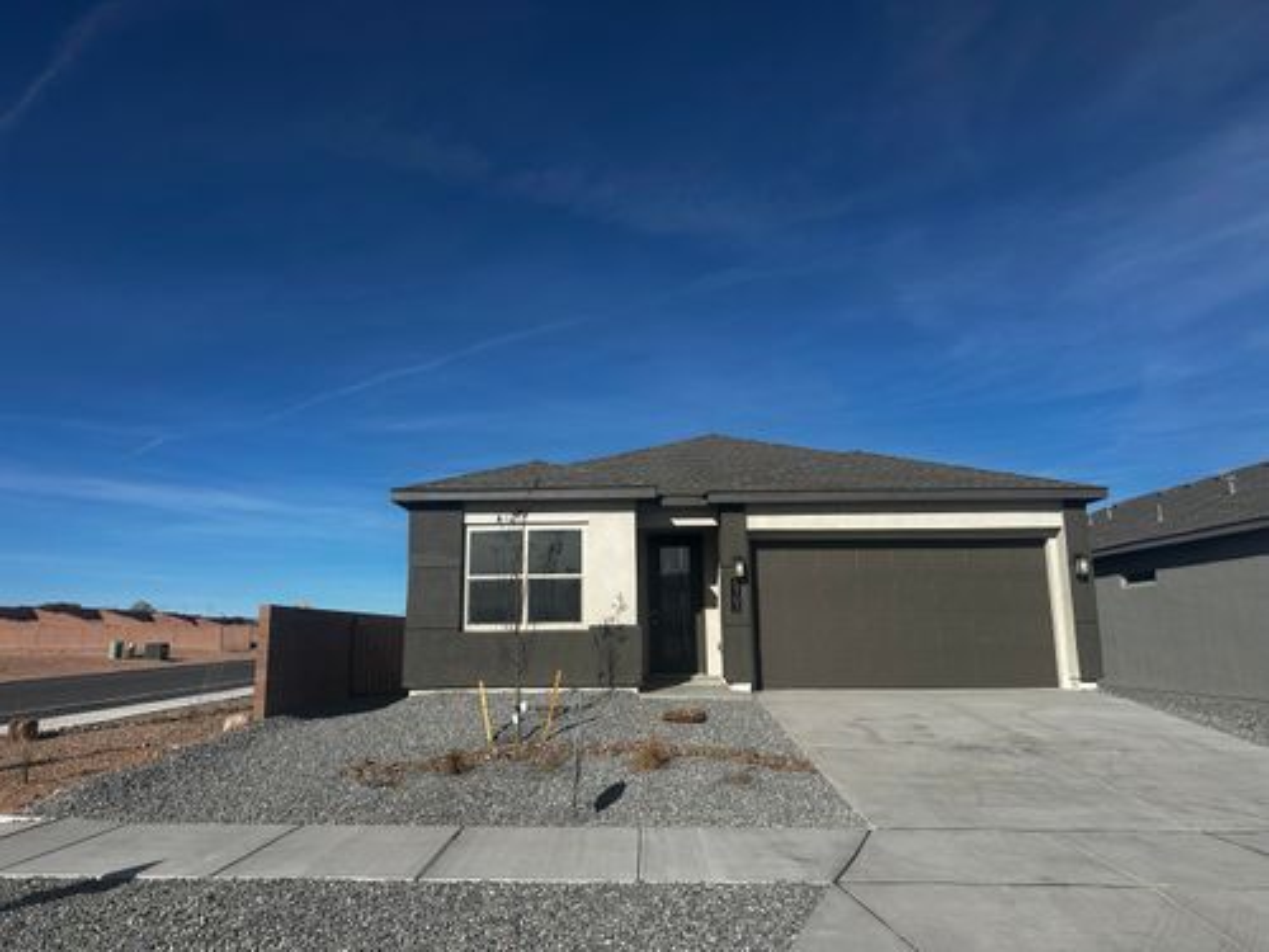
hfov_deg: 71.6
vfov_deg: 56.8
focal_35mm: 24
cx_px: 634
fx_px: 880
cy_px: 476
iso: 80
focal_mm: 6.86
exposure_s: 1/7576
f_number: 1.78
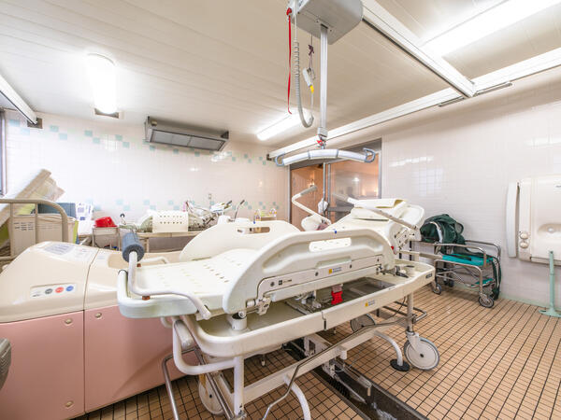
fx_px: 227
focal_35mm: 14
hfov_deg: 102.1
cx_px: 280
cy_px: 210
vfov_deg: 85.7
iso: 1000
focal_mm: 7
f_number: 13
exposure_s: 1/50
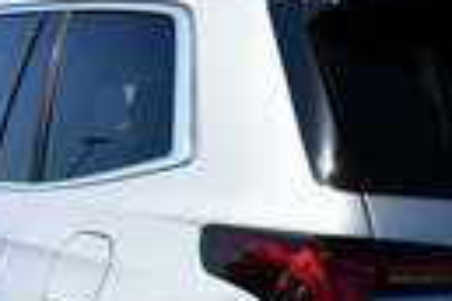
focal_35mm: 93
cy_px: 366
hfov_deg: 21.8
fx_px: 1168
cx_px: 319
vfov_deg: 14.2
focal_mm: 20
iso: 100
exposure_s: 1/250
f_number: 8
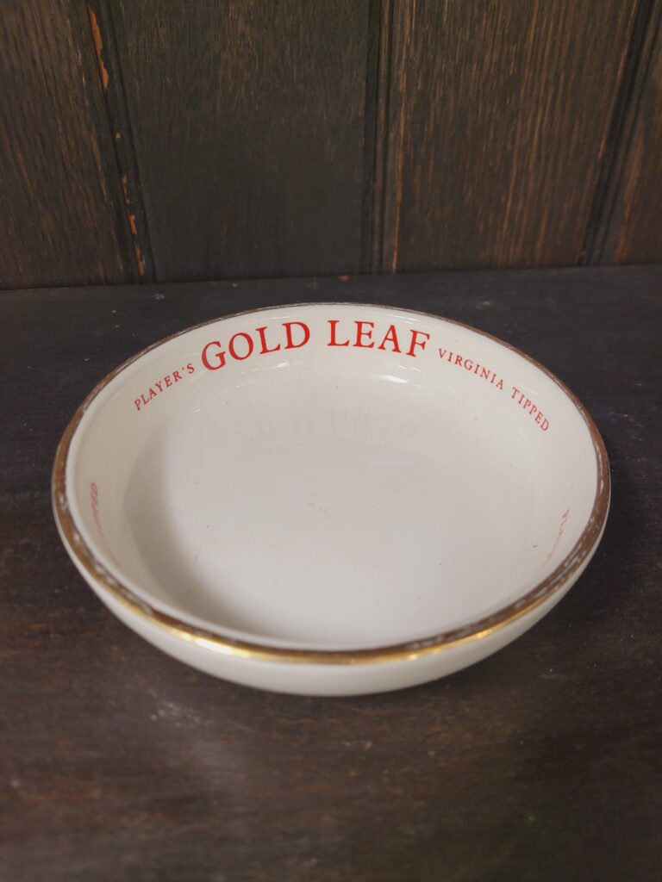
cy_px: 441
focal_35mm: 26
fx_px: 663
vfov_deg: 67.3
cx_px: 331
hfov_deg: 53.1
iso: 250
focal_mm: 5.4
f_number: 1.8
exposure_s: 1/50
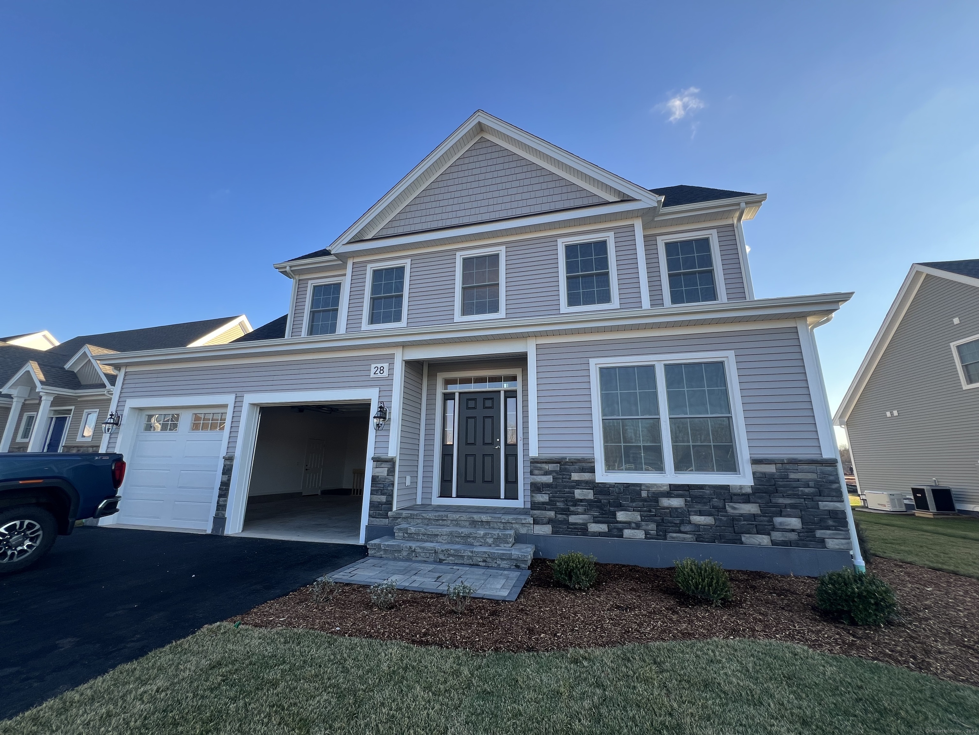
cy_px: 368
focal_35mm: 13
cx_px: 490
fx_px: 368
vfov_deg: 89.9
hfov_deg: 106.2
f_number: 1.8
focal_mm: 1.57
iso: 32
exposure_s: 1/309
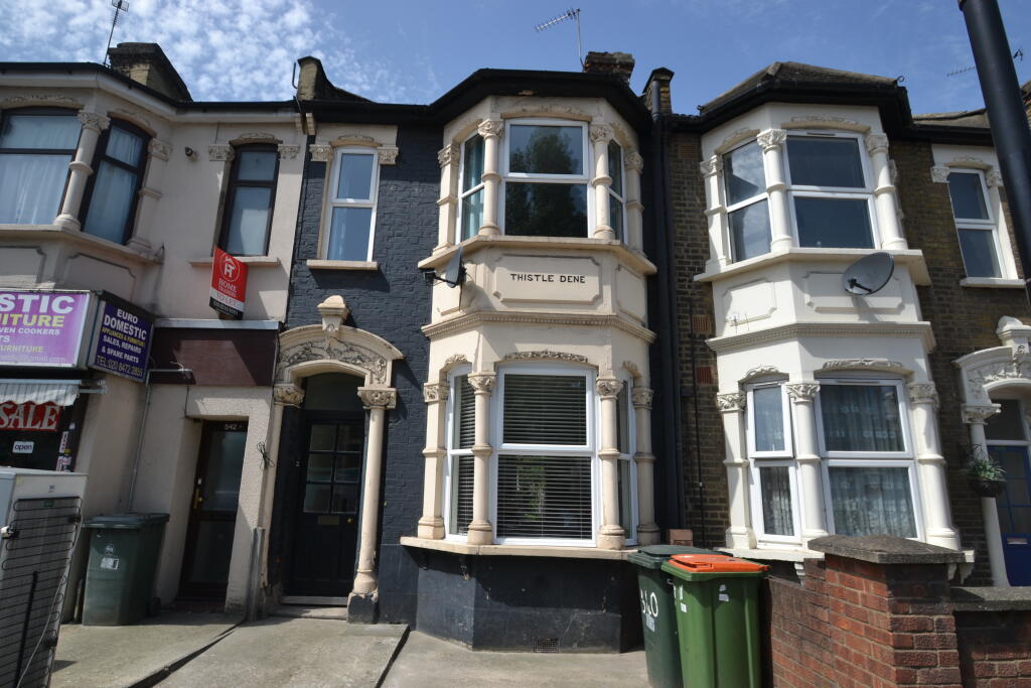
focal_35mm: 18
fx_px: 516
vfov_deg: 67.4
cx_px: 516
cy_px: 344
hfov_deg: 90.0
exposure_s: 1/200
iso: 100
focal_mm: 12
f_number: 7.1
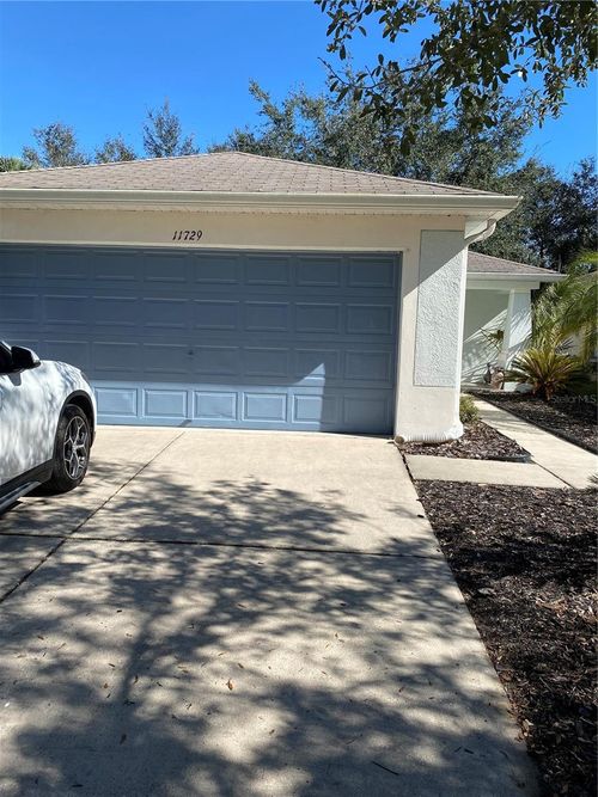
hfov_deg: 53.0
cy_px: 398
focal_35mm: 26
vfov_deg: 67.3
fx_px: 599
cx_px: 299
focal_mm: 4.25
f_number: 1.8
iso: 32
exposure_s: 1/2625
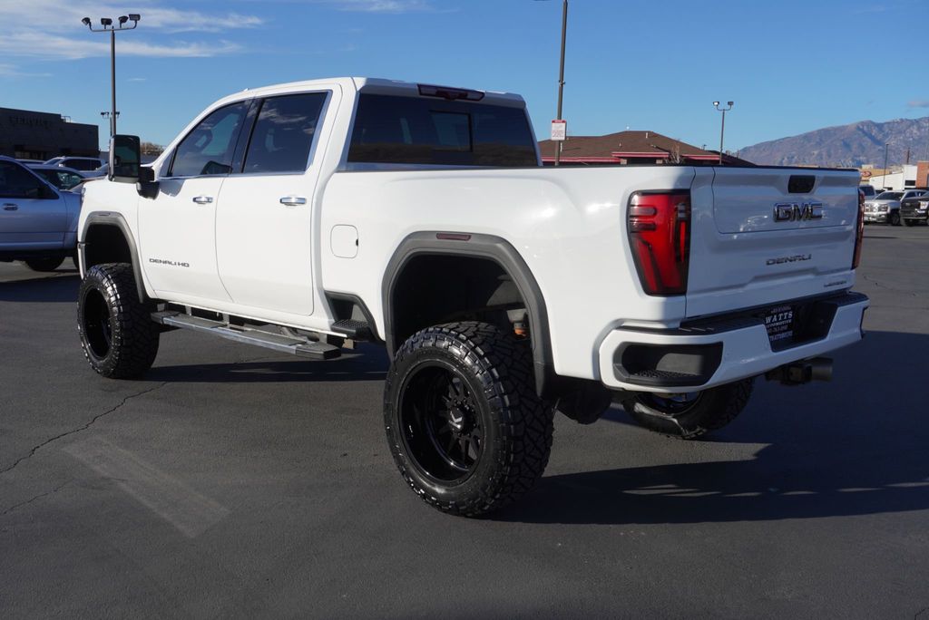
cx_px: 464
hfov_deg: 55.1
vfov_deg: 38.4
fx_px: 891
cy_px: 310
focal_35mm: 34
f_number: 8
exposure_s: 1/250
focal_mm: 23
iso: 100
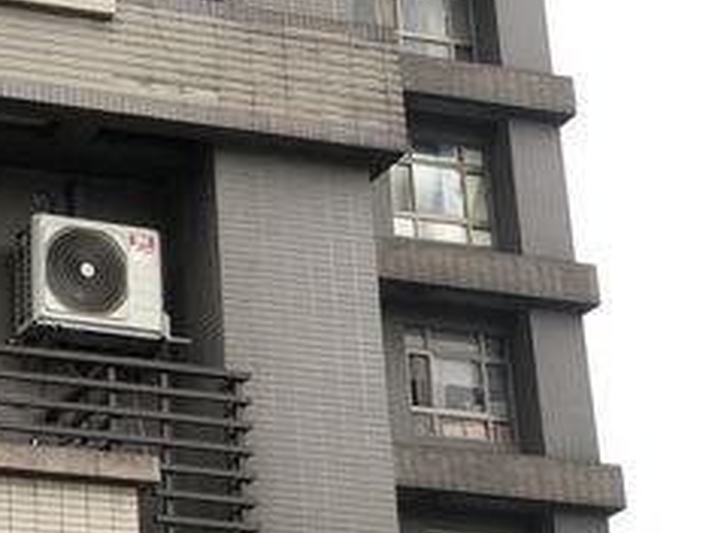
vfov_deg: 11.1
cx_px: -30
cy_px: 100
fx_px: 2734
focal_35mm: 133
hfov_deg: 14.6
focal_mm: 6
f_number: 2.4
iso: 25
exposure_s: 1/60
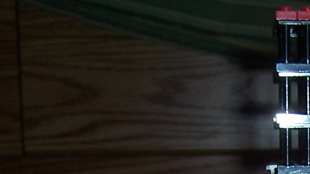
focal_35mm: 145
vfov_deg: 7.8
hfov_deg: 13.8
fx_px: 1192
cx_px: 481
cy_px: 409
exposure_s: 1/60
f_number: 2.7
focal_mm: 5.6
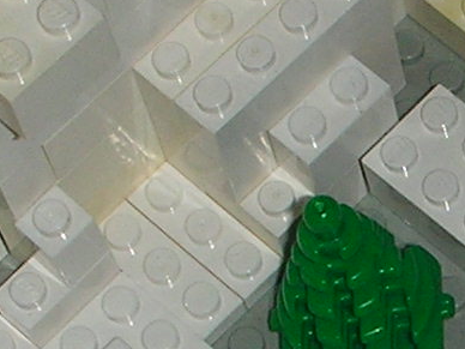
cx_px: 592
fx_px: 3143
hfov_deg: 8.4
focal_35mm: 234
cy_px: 469
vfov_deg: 6.3
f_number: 3
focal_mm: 5.8
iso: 50
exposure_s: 1/60.1
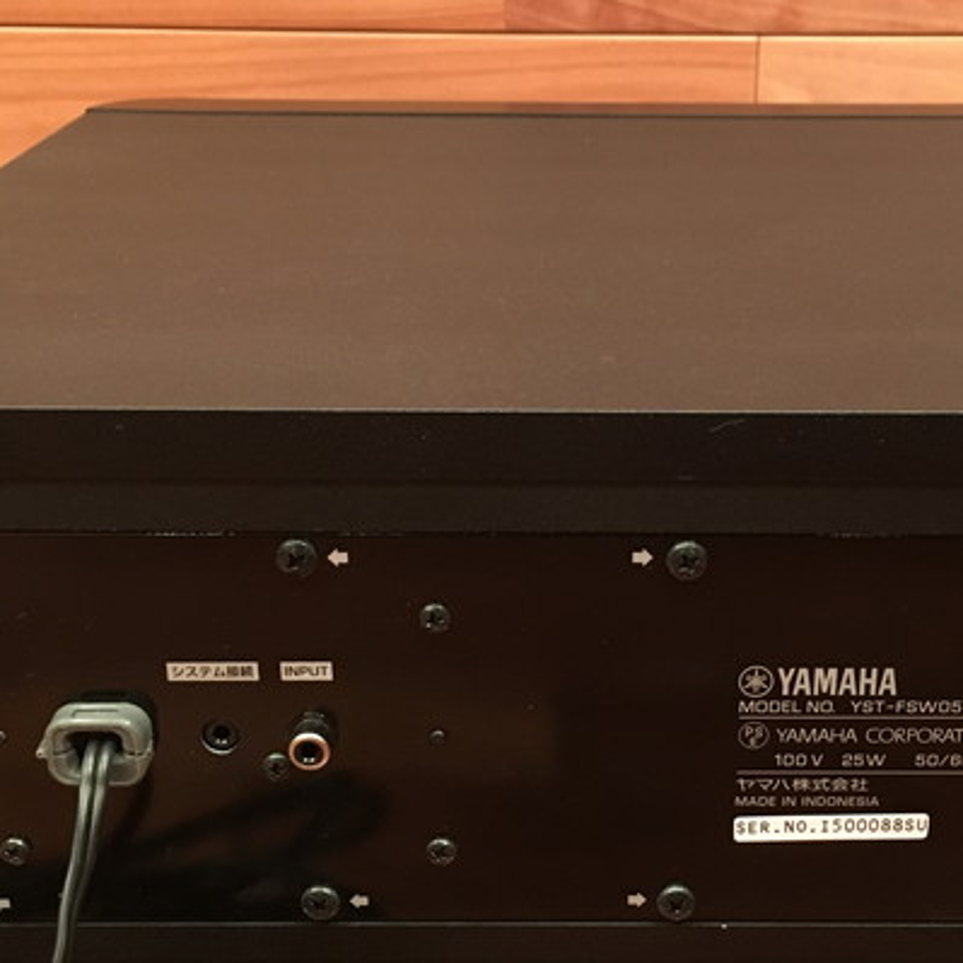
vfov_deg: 32.1
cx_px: 590
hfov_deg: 32.1
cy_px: 571
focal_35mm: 53
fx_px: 1668
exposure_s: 1/15
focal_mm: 4.15
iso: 400
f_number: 2.2
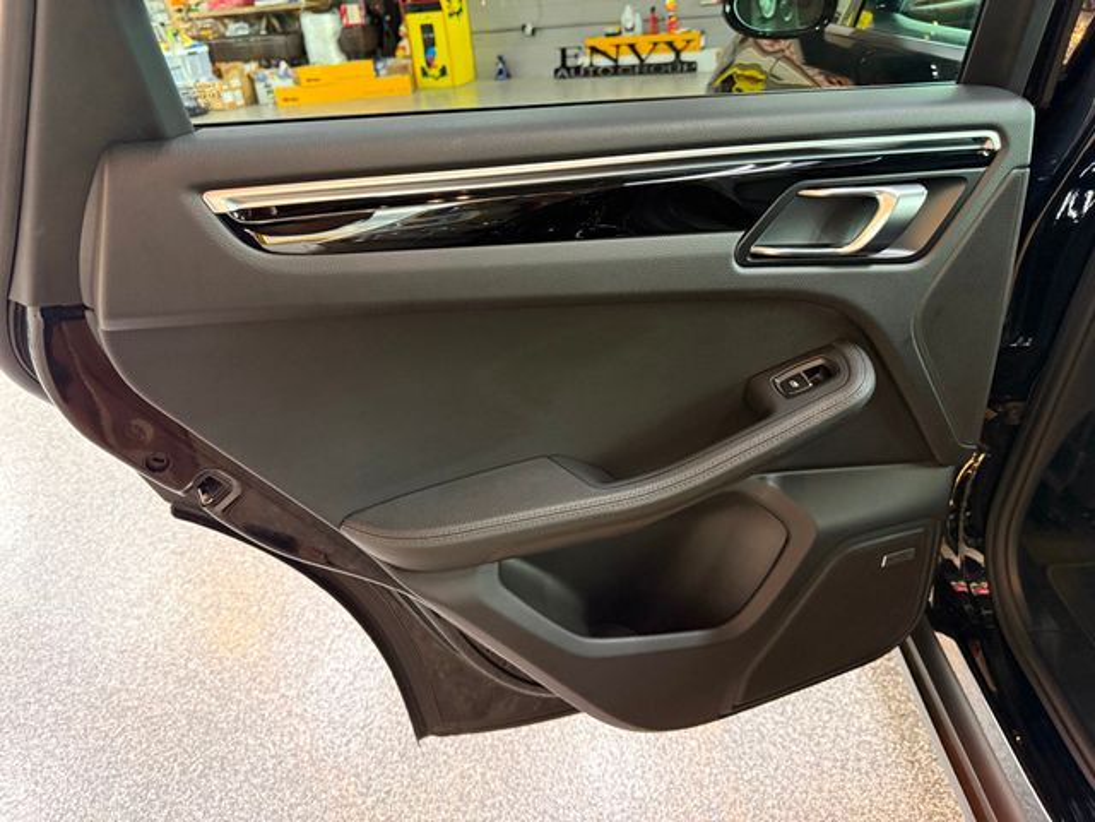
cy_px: 411
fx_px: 759
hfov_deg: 71.6
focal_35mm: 24
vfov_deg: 56.8
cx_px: 548
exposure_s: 1/40
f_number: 1.78
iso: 800
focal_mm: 6.76
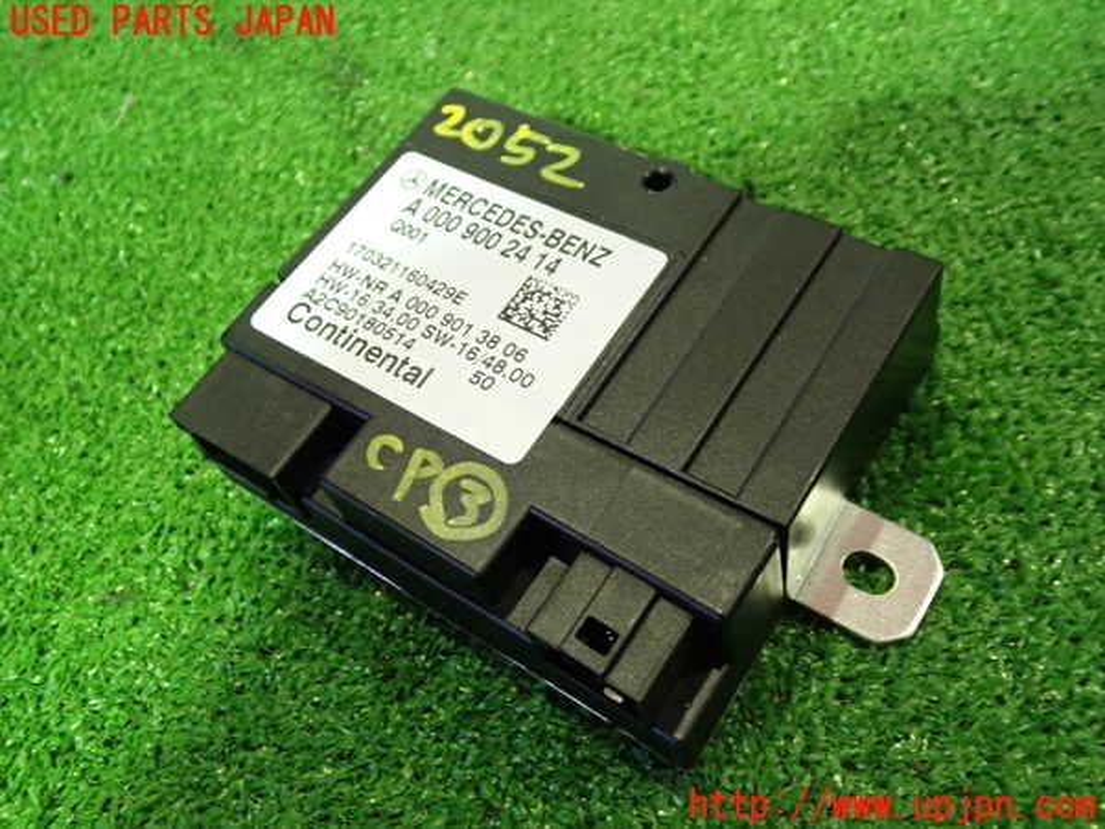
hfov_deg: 56.8
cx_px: 552
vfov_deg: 44.2
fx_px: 1021
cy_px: 414
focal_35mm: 32
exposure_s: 1/30
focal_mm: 5.79
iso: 800
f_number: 2.4
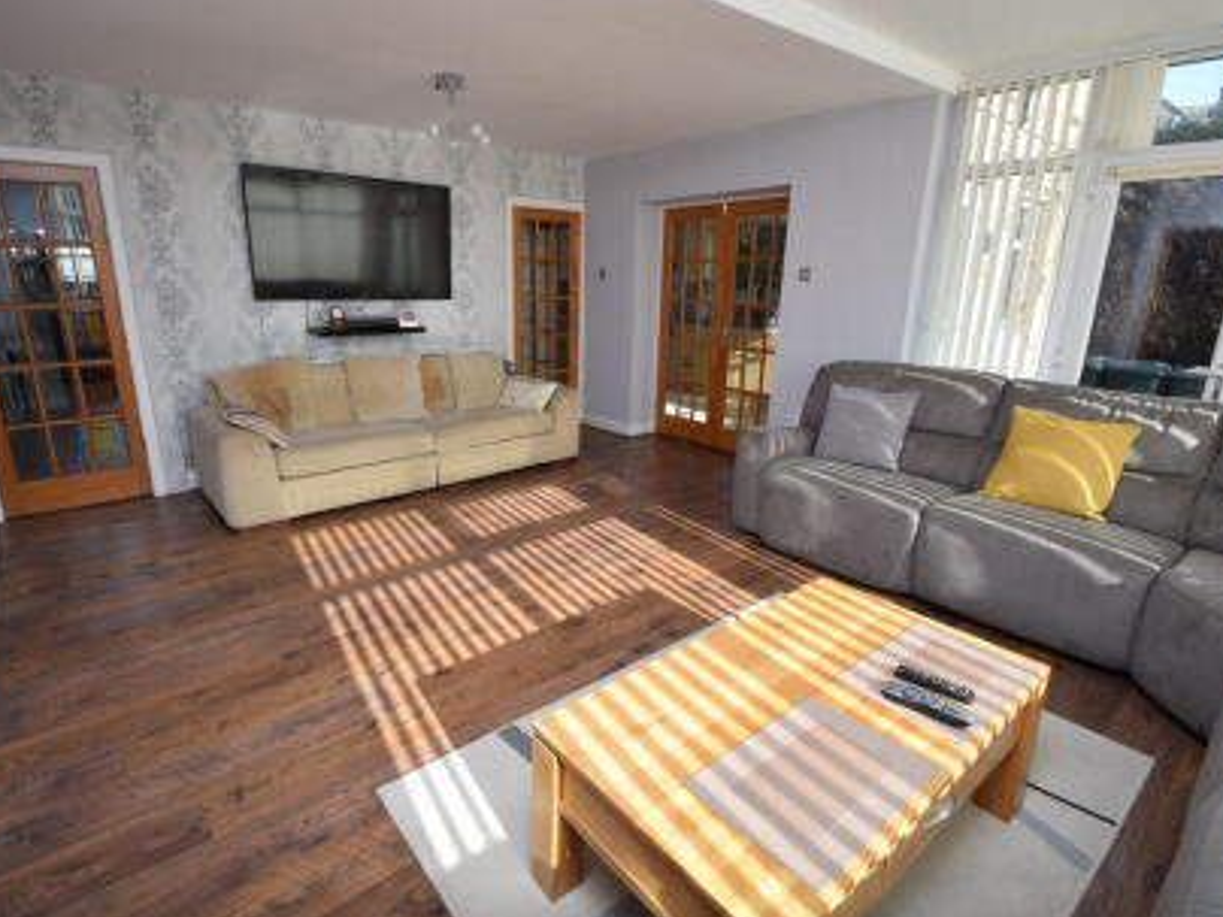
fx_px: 601
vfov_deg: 74.7
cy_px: 452
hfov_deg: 91.0
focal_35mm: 17
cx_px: 584
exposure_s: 1/250
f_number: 8
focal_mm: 10
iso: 400
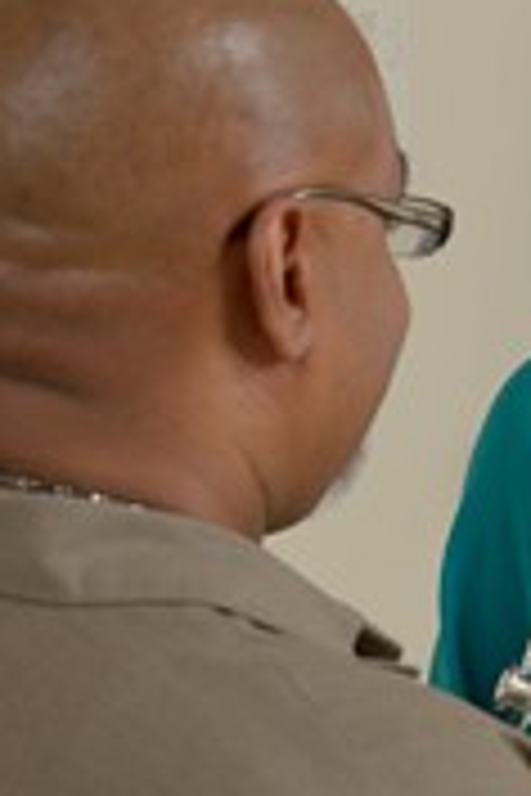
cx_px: 587
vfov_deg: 10.8
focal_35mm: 190
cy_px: 594
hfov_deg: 7.2
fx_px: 4203
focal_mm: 75
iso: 100
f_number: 8
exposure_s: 1/100
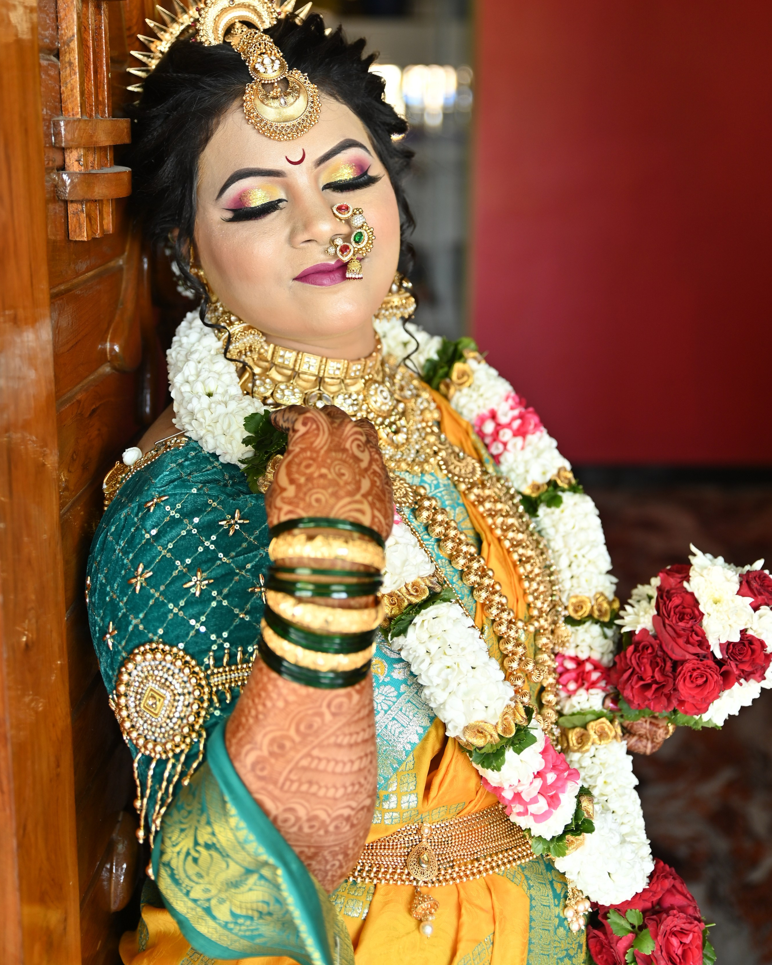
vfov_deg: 40.2
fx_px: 1314
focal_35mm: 46
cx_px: 386
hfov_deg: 32.8
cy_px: 402
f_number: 2.8
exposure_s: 1/60
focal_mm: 40
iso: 200
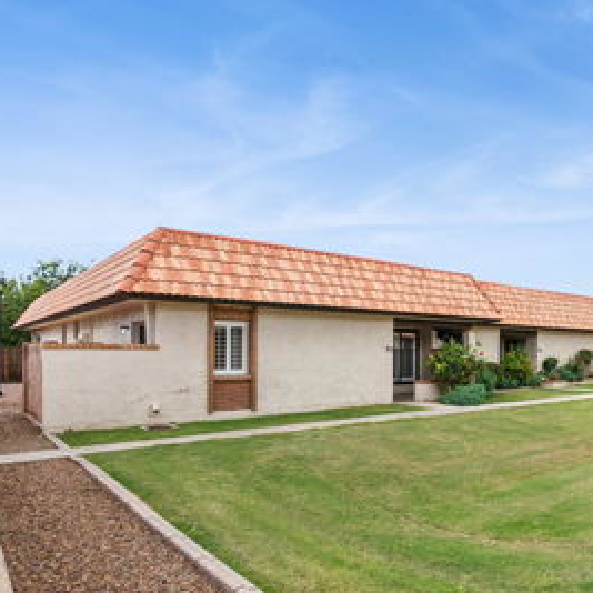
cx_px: 500
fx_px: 519
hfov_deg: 54.1
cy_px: 351
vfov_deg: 59.1
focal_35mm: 27
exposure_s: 1/500
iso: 320
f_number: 8
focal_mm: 17.5
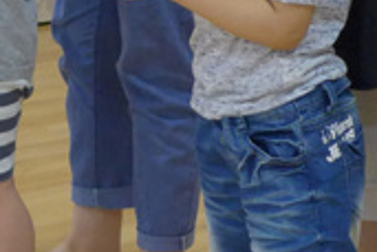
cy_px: -281
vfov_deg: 5.5
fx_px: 2545
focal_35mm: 243
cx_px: 97
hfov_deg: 8.5
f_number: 1.9
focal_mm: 9.8
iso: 400
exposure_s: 1/160
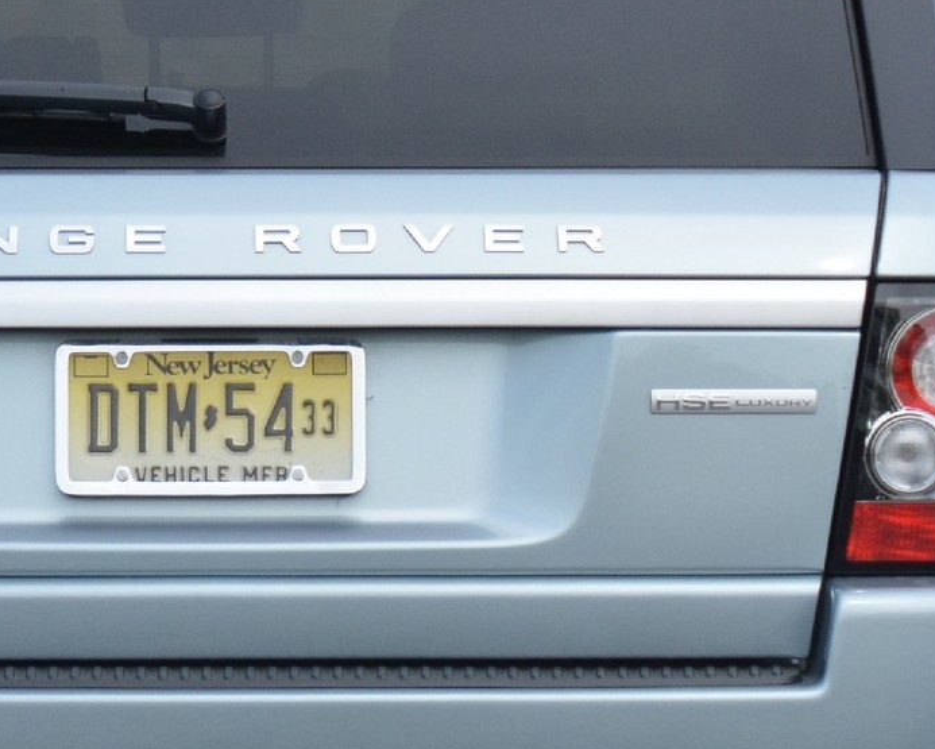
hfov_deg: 2.5
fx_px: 21040
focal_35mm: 760
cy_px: 370
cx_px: 212
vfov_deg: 2.0
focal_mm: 150
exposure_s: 1/1250
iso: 400
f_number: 5.6
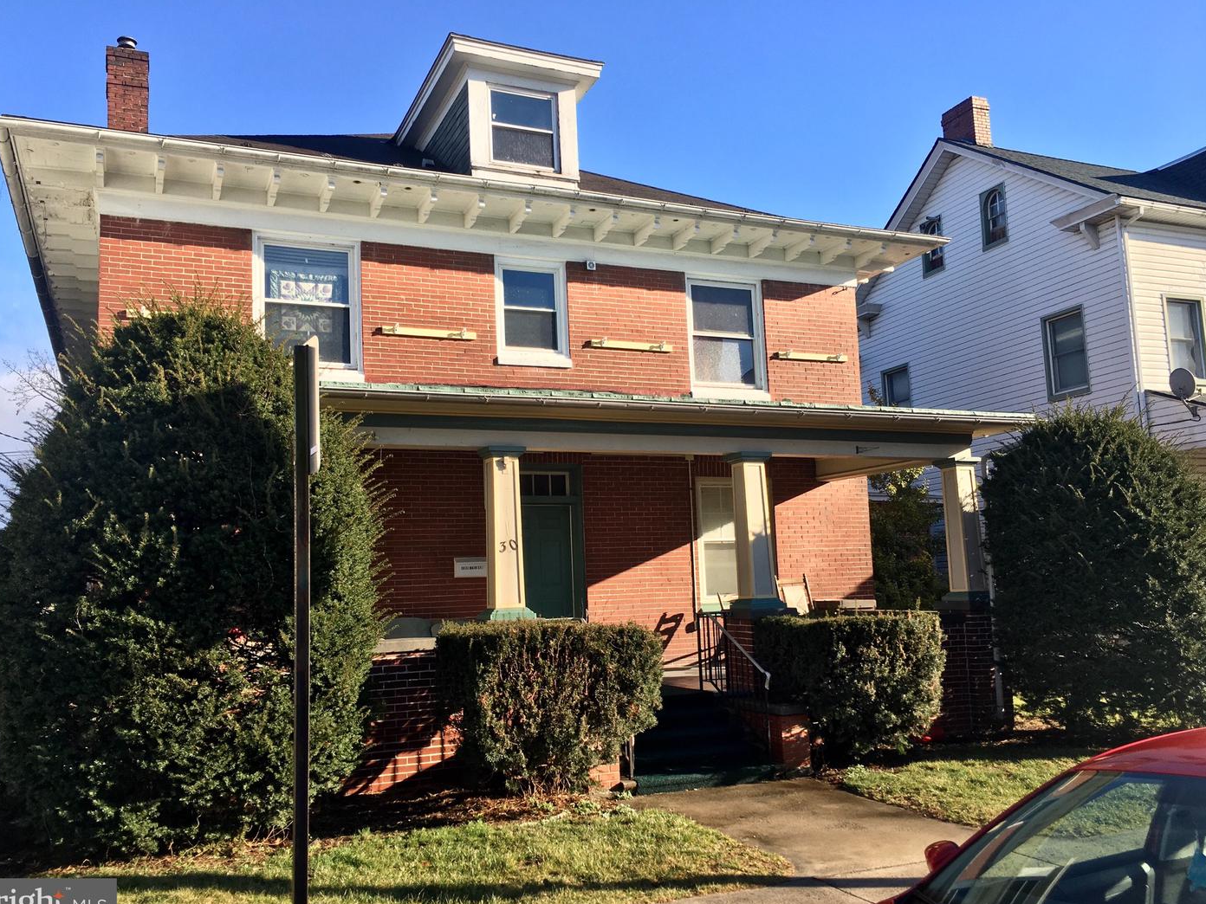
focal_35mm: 30
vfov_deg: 46.8
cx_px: 588
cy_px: 461
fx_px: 1045
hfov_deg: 60.0
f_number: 2.2
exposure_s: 1/601
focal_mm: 4.15
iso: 25
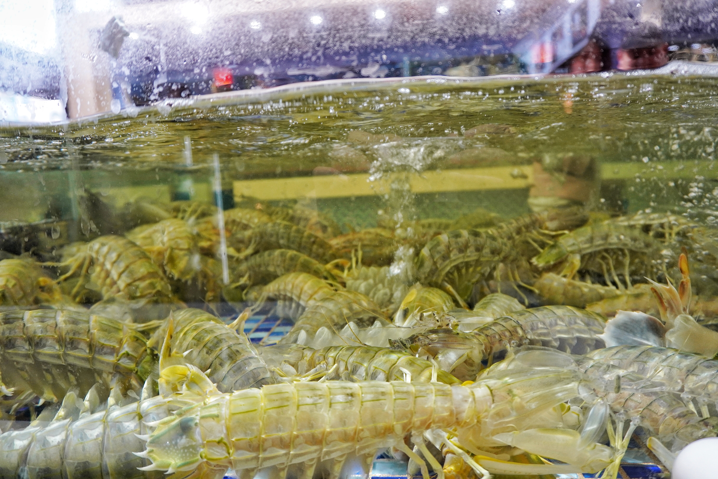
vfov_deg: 50.4
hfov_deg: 70.4
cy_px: 240
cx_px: 359
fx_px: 509
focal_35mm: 26
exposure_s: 1/60
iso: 640
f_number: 4
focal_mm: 17
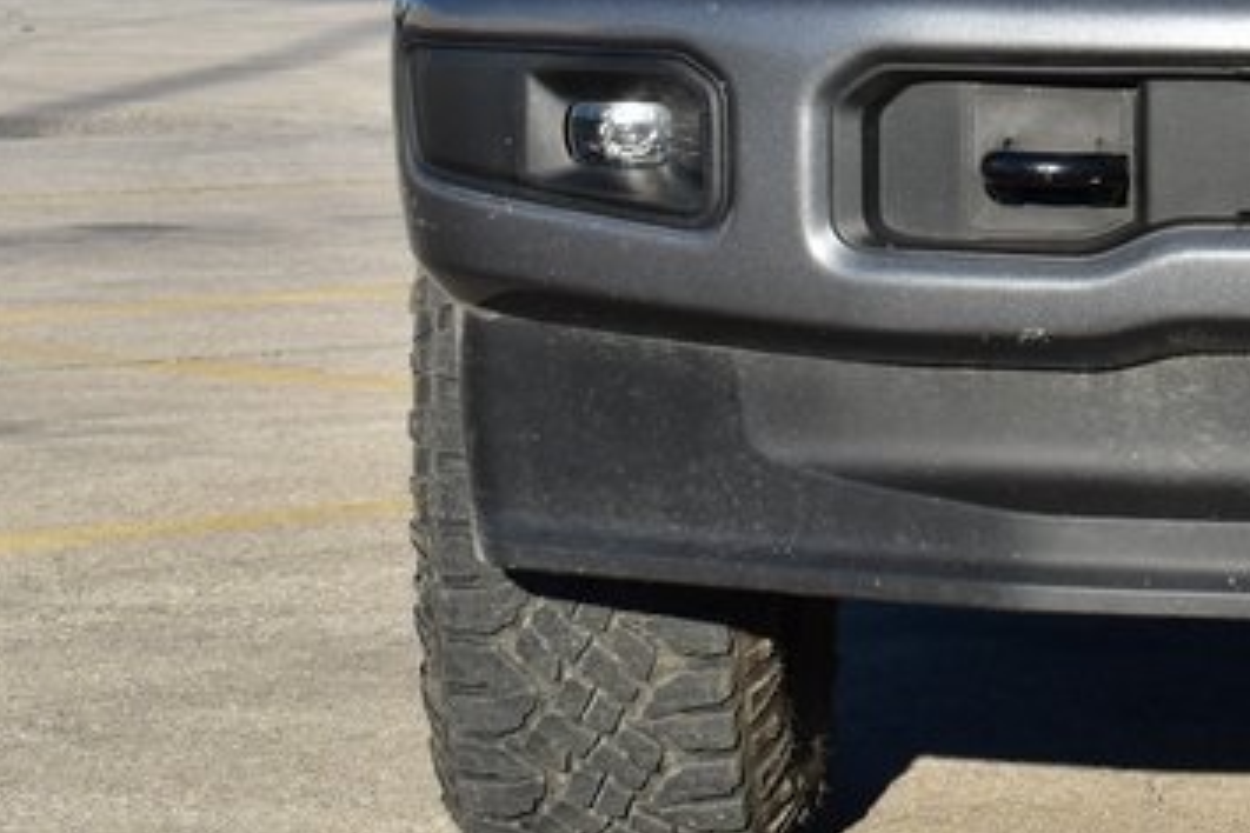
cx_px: 1674
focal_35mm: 208
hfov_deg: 9.7
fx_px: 7222
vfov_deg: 6.6
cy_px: -214
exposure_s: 1/320
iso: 400
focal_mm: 48
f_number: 10
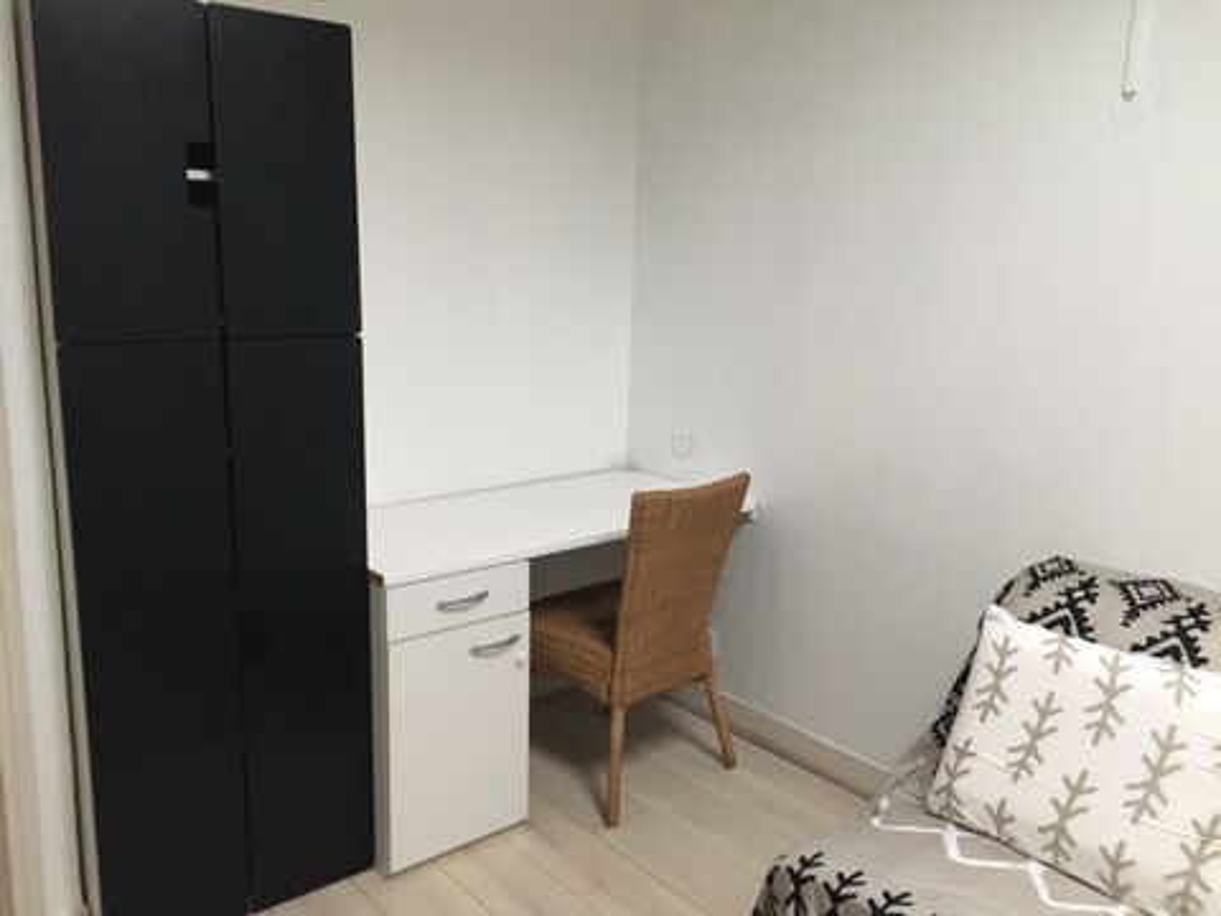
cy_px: 458
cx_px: 610
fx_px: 1023
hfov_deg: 61.7
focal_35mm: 29
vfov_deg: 48.2
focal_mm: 4.15
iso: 250
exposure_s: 1/17
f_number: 2.2
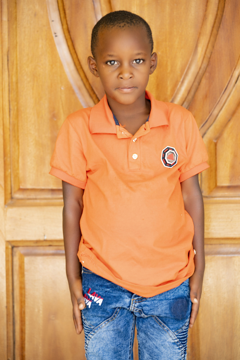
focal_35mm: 123
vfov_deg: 16.7
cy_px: 180
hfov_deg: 11.1
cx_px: 120
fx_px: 1230
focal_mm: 123
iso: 160
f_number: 3.5
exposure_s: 1/60
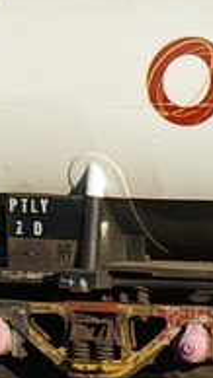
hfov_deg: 1.7
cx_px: 981
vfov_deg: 3.0
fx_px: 7286
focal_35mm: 725
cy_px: 118
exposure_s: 1/500
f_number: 8
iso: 200
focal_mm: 70
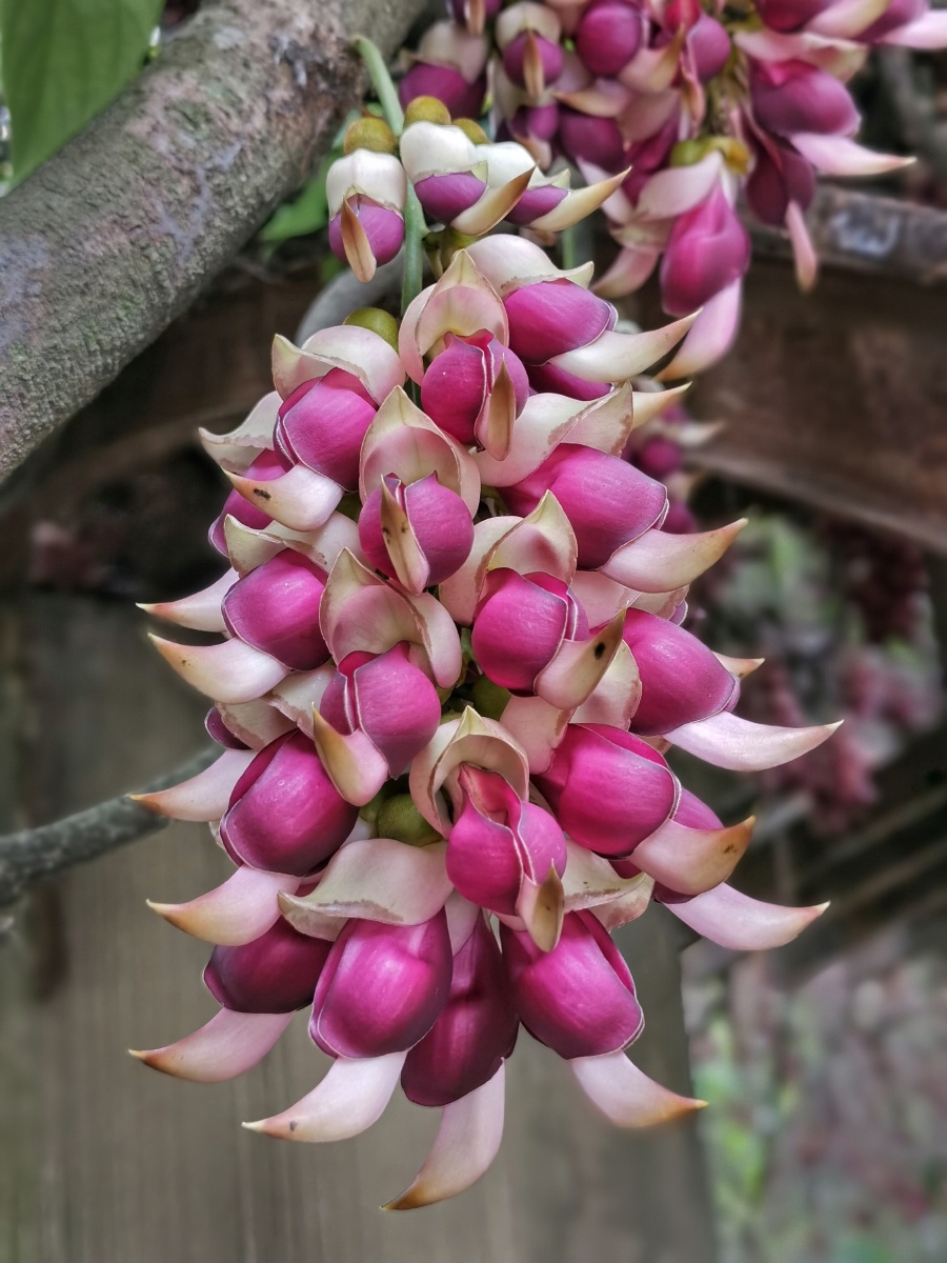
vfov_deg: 35.5
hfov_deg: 27.0
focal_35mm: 54
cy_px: 632
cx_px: 474
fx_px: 1970
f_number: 4
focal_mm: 5.56
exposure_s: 1/100
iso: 80
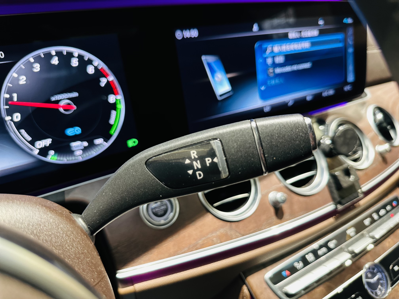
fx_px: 277
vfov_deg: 56.8
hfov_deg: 71.6
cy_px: 150
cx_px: 200
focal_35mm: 24
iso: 500
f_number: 1.78
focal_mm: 6.86
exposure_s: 1/55
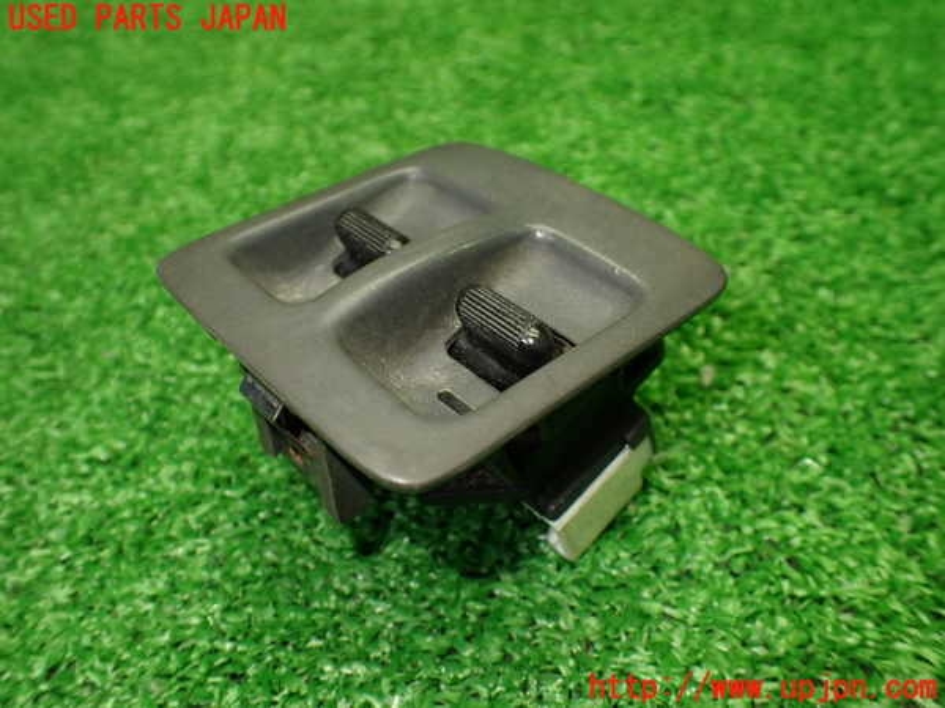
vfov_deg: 46.8
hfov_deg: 60.0
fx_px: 819
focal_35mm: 30
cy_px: 354
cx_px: 472
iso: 400
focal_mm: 5.4
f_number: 2.3
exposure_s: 1/125
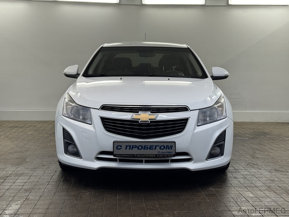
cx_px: 144
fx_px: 401
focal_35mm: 48
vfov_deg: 30.3
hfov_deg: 39.7
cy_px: 108
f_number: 1.78
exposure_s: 1/153
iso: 50
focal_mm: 6.76
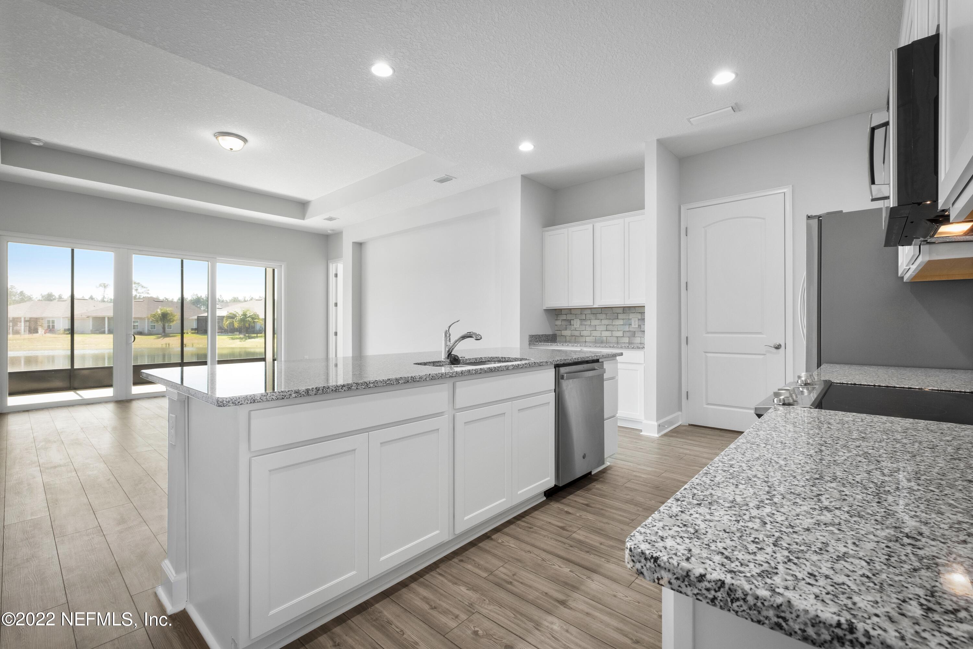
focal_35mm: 15
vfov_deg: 77.3
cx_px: 486
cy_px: 324
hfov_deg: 100.4
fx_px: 405
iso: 320
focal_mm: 10
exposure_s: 1/2.5
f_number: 8
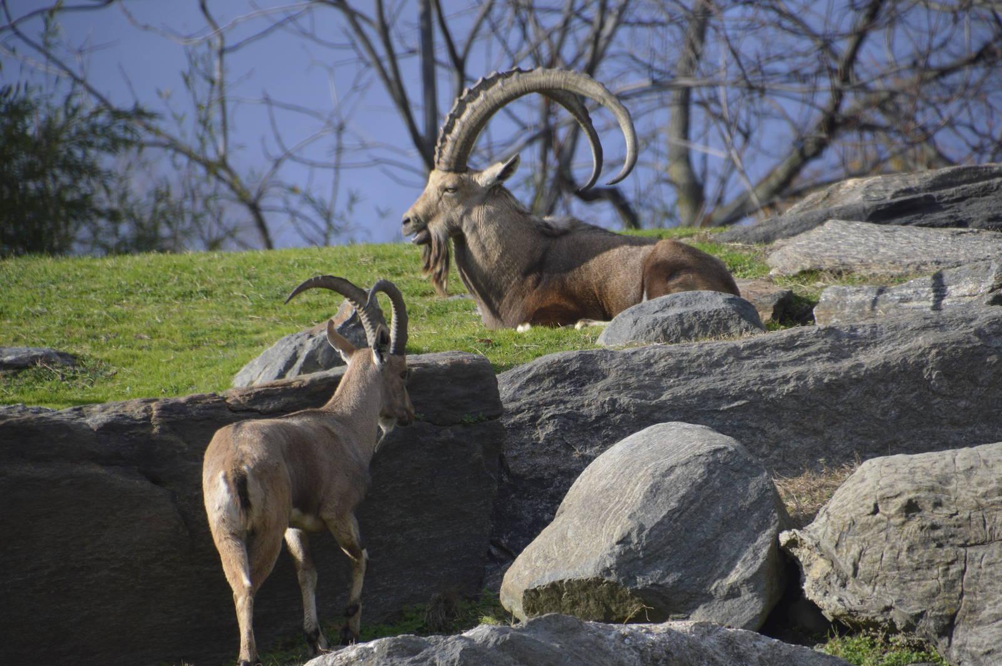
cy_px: 333
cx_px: 501
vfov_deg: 3.8
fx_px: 10012
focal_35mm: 360
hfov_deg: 5.7
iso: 400
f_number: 6.3
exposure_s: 1/800
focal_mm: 240
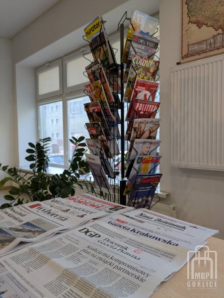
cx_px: 112
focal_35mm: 25
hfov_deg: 54.9
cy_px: 149
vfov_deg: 69.3
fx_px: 215
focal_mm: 5.43
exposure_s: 1/100
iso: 120
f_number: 1.89
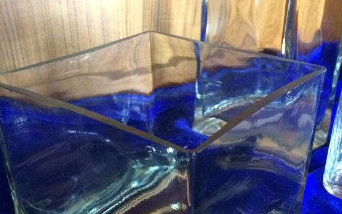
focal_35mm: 50
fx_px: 466
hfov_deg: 40.3
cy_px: 187
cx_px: 179
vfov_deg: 25.2
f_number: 2.2
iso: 400
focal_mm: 4.12
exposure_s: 1/15
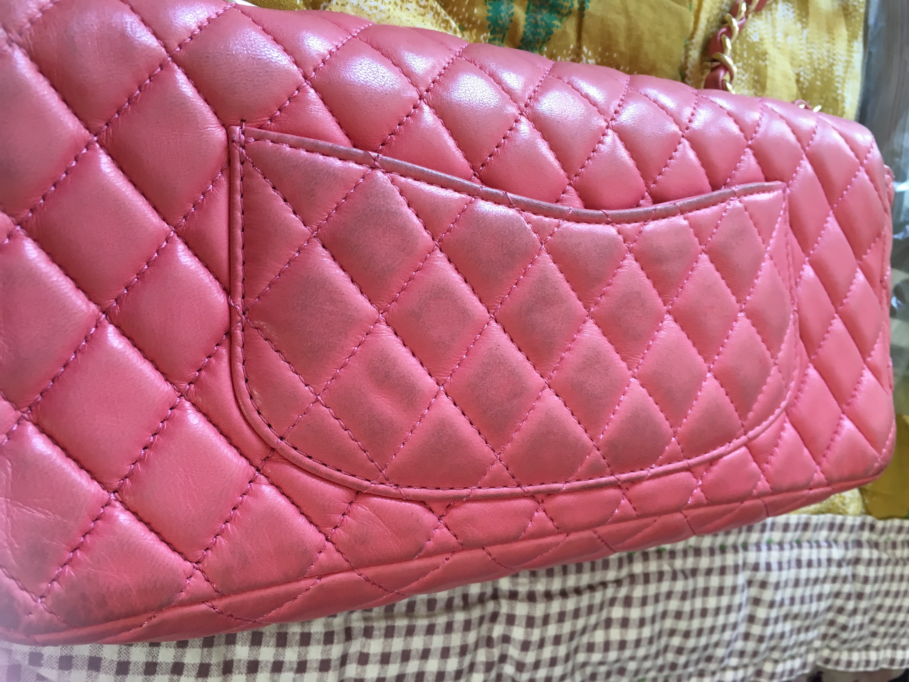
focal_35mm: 29
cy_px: 341
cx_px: 454
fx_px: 762
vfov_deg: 48.2
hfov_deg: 61.7
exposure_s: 1/30
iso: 50
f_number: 2.2
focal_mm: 4.15
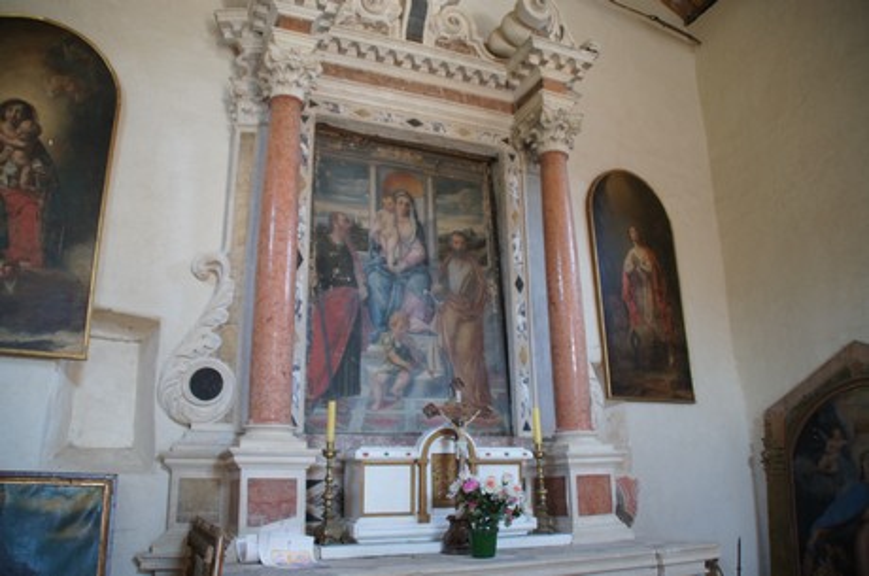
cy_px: 288
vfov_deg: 47.8
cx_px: 434
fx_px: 651
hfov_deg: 67.5
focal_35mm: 27
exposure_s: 1/30
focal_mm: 18
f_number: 3.5
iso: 400
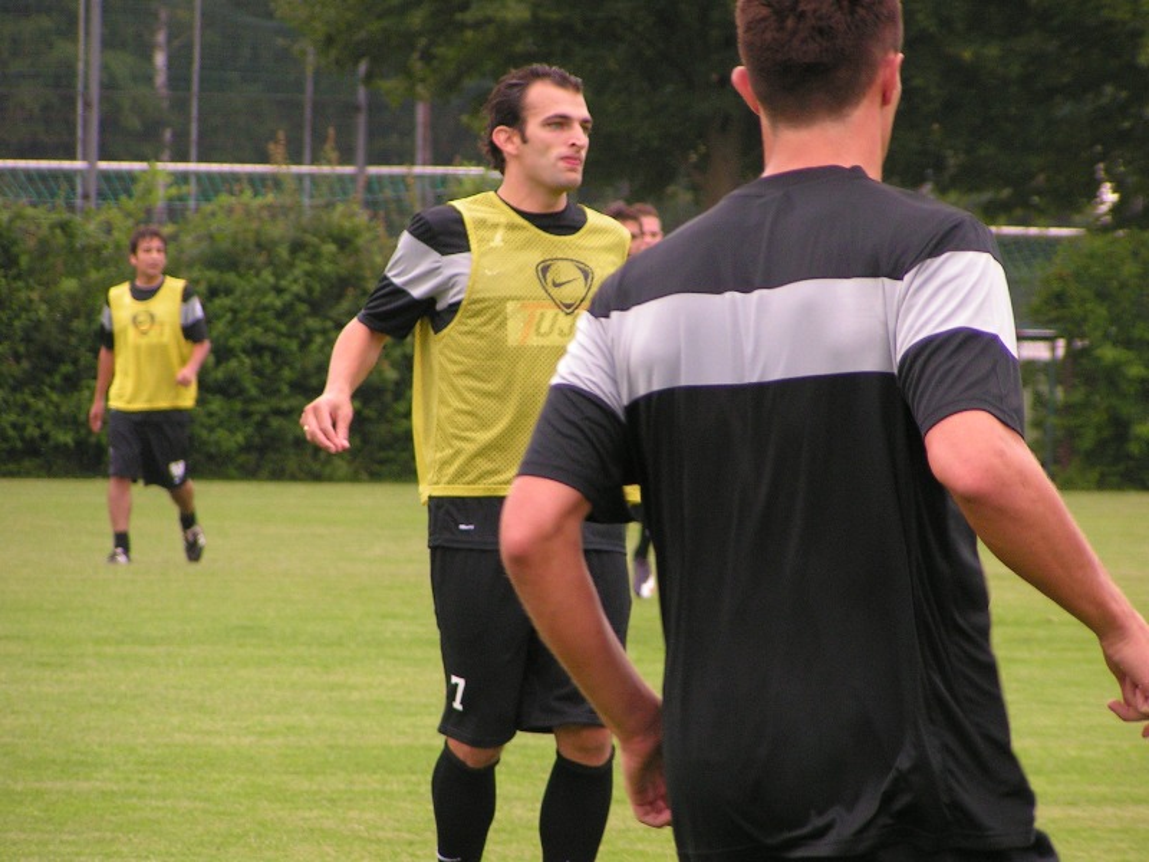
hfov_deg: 7.0
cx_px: 574
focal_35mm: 283
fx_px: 9394
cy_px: 431
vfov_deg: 5.3
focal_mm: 43.3
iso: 125
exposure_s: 1/400
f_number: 3.5
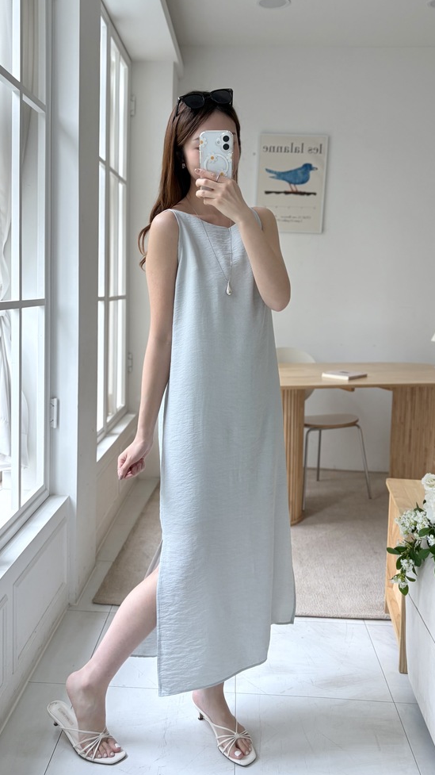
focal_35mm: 29
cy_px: 394
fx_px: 595
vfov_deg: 66.1
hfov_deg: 40.2
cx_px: 215
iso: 50
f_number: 1.6
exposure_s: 1/120
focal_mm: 5.96
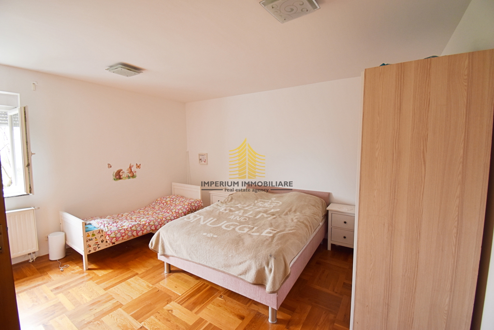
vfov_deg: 77.3
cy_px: 165
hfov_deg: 100.4
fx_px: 206
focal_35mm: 15
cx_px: 247
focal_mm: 10
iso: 360
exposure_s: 1/15
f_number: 4.5
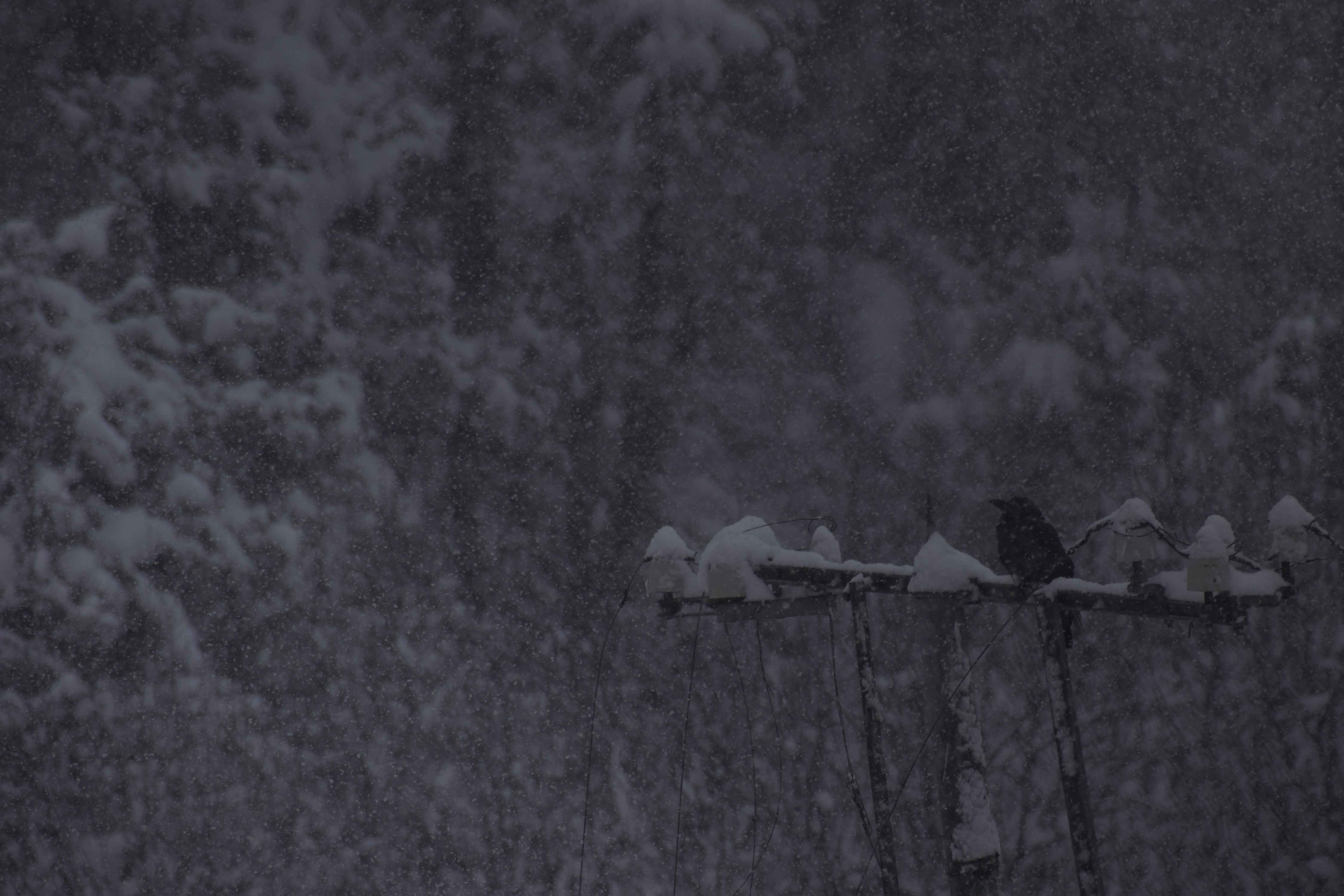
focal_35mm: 450
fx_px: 16803
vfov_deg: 3.1
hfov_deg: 4.6
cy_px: 448
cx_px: 672
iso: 160
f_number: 8
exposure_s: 1/640
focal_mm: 300
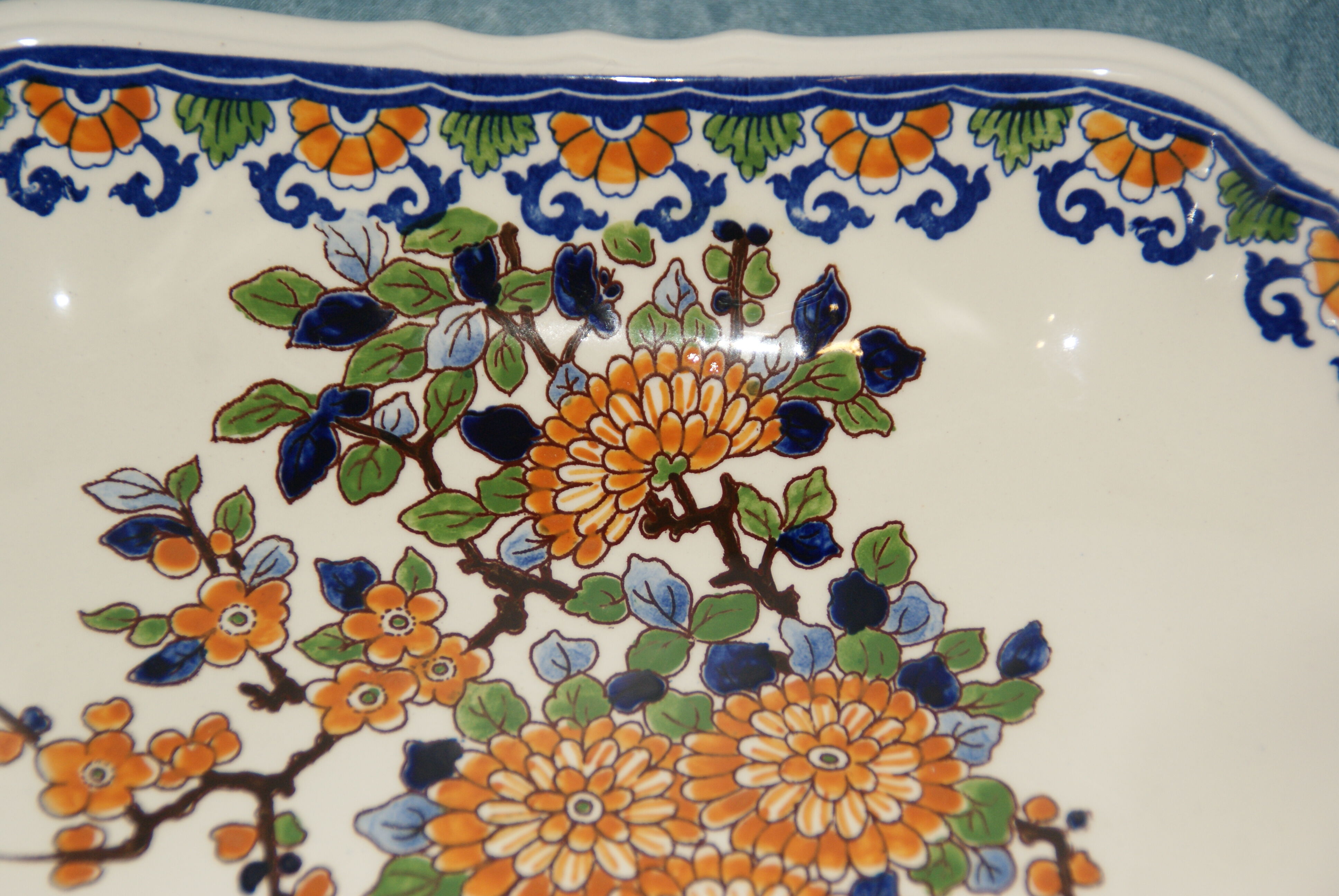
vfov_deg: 10.2
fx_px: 5027
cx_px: 670
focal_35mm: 135
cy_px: 448
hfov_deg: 15.2
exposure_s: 1/125
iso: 400
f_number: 5.6
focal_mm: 90
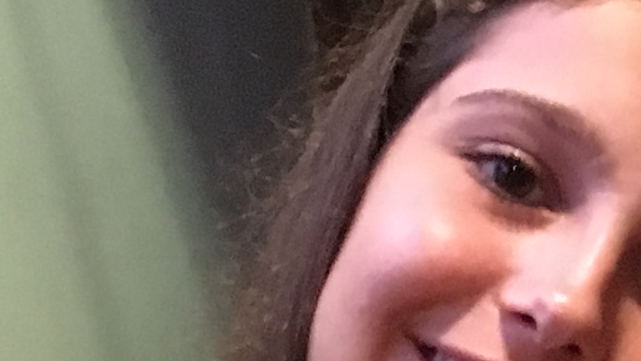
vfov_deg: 6.5
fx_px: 3076
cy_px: 796
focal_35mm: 181
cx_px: 1070
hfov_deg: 11.2
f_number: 2.2
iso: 500
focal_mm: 4.15
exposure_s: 1/15
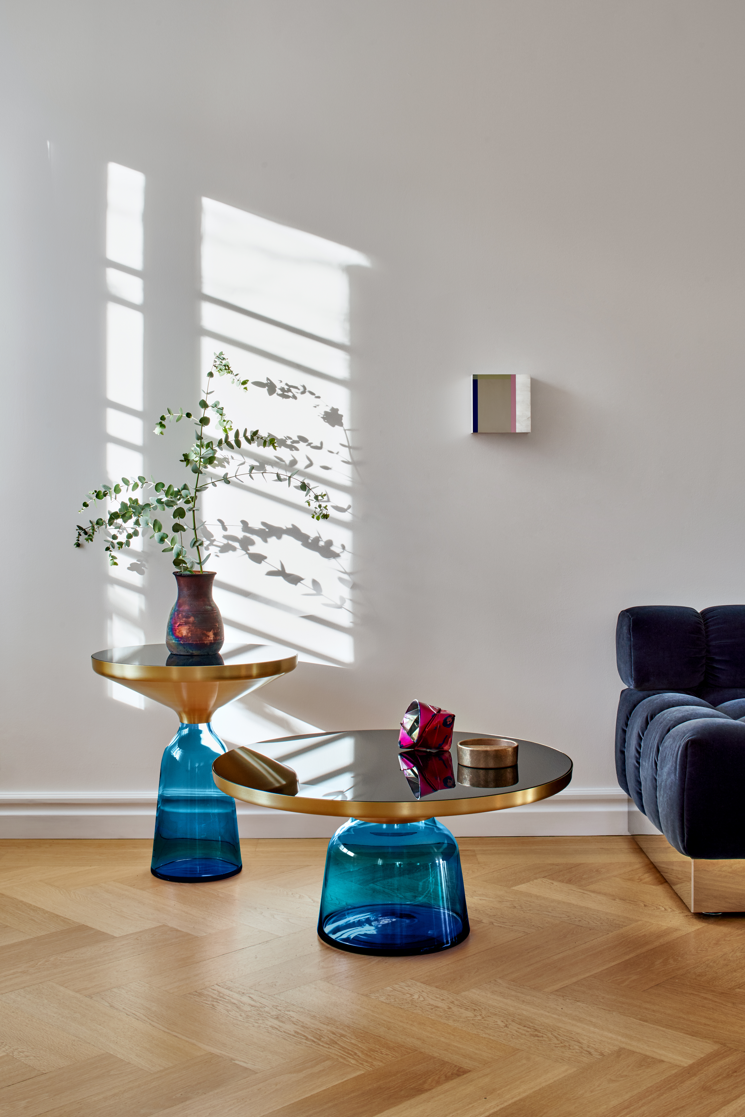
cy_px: 558
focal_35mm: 45
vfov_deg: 43.6
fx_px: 1396
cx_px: 372
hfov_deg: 29.9
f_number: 14
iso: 160
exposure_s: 1/10
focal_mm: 45
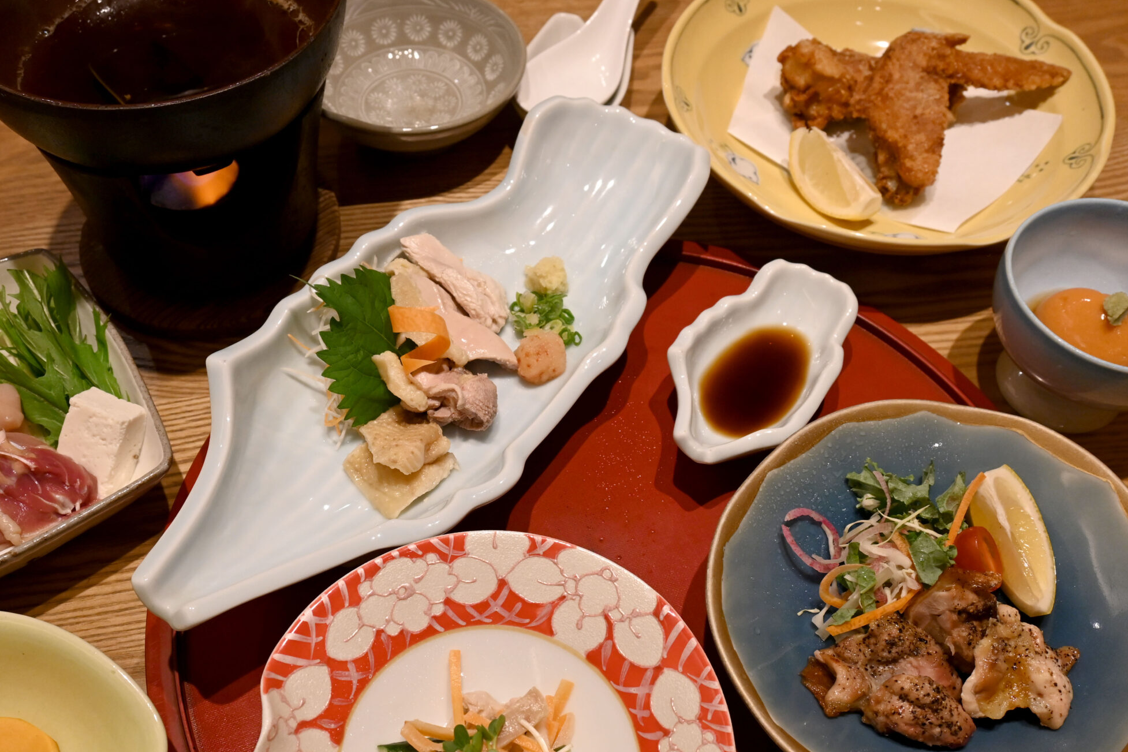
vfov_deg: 34.7
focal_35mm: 38
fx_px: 1201
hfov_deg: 50.2
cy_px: 446
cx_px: 494
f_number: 5.6
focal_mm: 19.5
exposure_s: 1/60
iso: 800
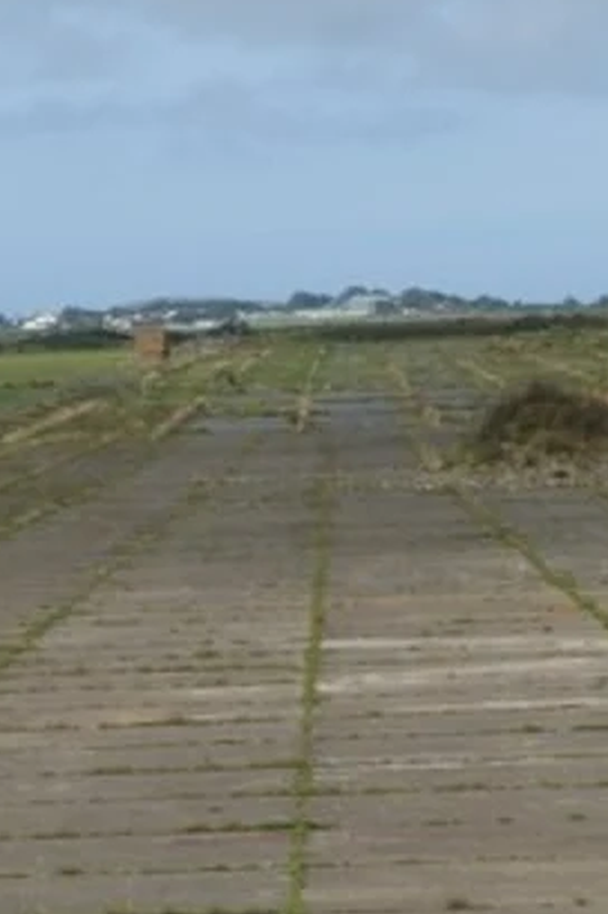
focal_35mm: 268
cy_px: 621
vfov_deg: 7.7
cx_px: 188
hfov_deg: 5.1
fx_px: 6800
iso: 100
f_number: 13
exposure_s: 1/125
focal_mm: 45
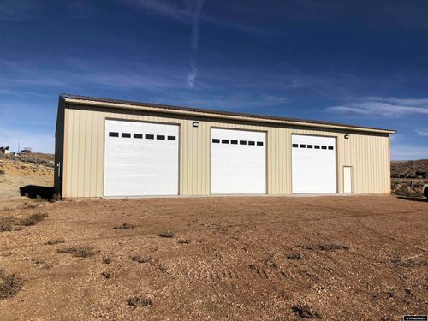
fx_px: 346
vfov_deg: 49.7
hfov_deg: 63.4
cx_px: 214
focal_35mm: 28
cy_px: 160
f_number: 1.8
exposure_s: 1/6024
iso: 25
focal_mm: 3.99
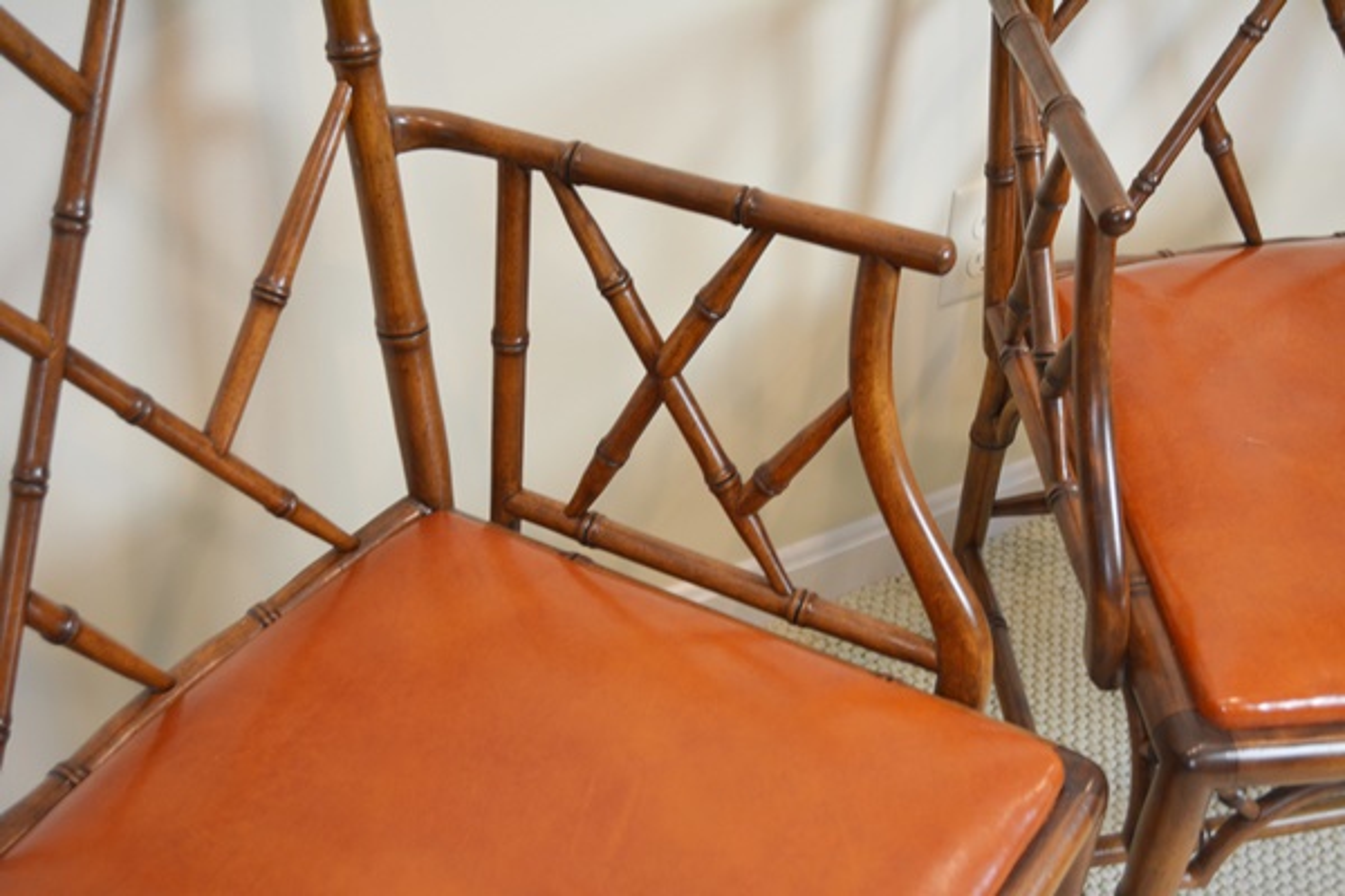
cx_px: 672
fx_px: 1793
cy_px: 448
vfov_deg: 28.1
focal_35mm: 48
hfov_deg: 41.1
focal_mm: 32
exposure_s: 1/50
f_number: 4.8
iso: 800
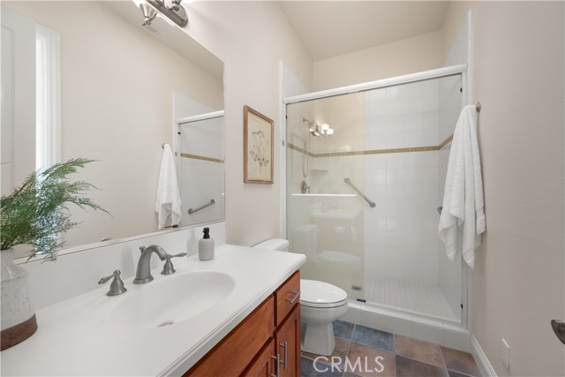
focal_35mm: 14
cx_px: 282
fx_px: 220
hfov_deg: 104.2
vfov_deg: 81.2
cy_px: 188
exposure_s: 1/8
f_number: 8
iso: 100
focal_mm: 14
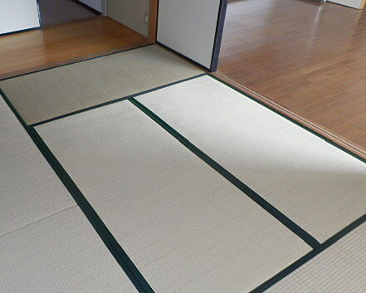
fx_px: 368
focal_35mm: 34
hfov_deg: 51.8
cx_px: 120
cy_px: 141
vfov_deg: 43.4
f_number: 3
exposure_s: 1/30
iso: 100
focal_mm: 4.2
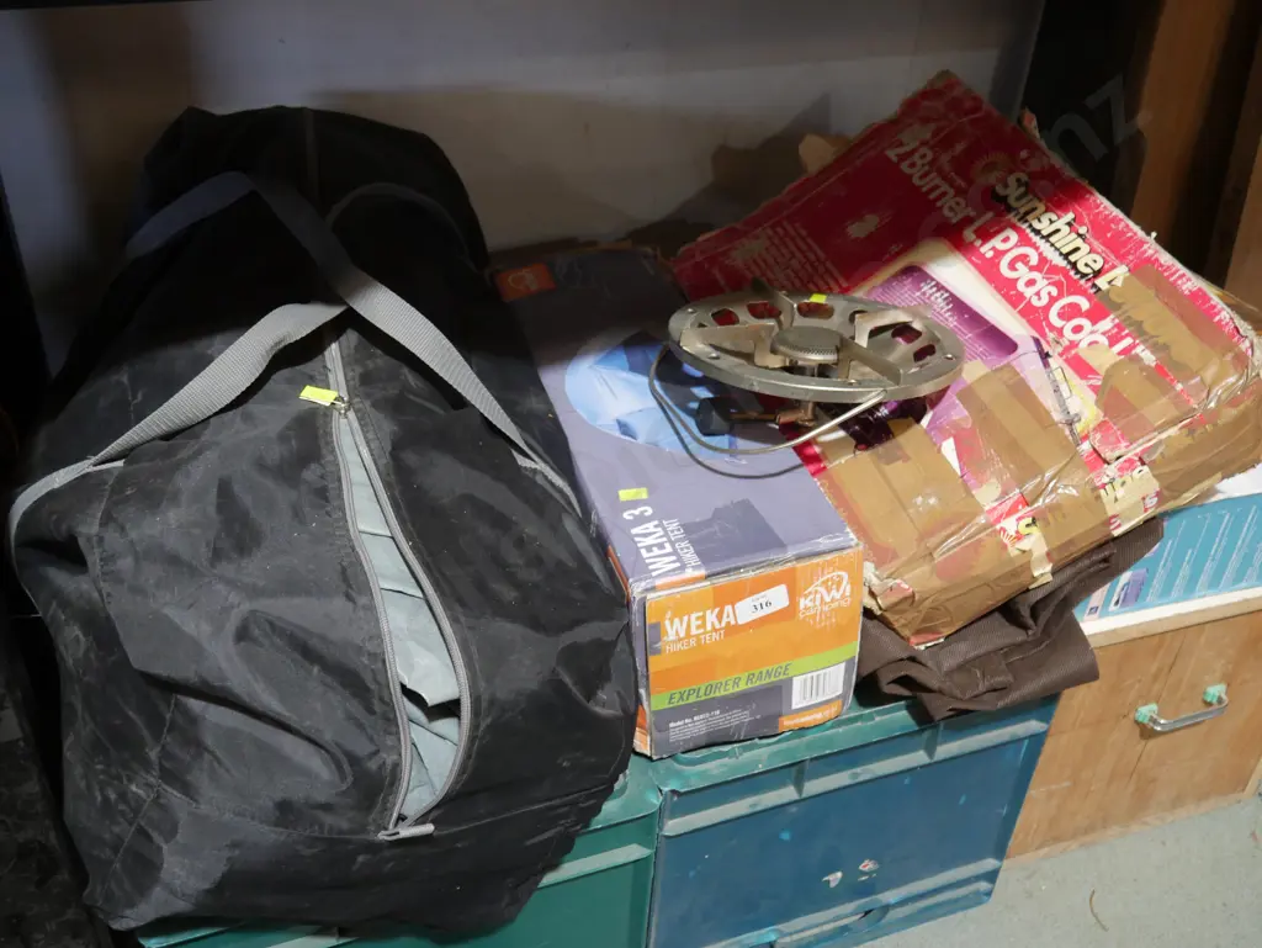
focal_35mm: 34
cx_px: 631
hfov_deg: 53.9
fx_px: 1240
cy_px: 474
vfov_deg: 41.8
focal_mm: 17
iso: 800
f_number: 4
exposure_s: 1/60
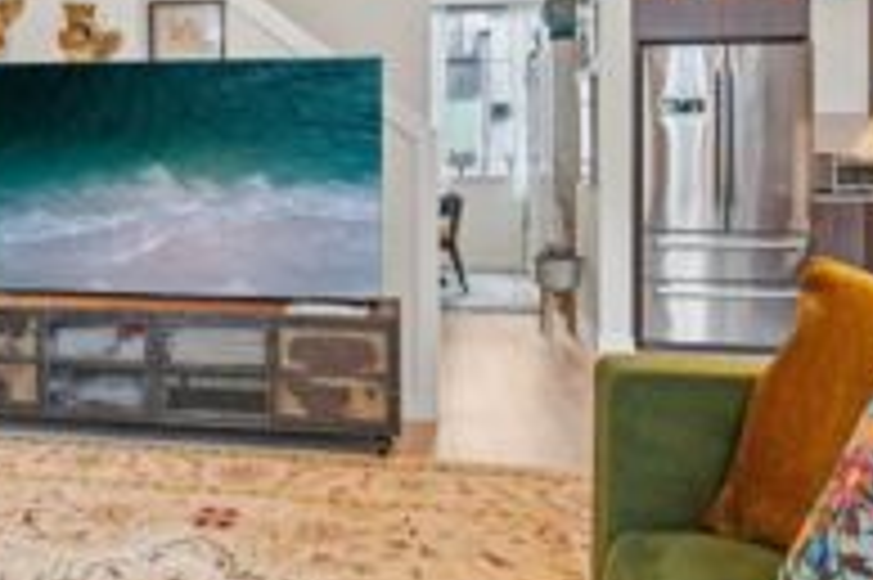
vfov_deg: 39.2
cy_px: 173
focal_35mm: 33
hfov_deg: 55.4
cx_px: 256
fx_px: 800
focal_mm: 16
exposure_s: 1/30
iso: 1600
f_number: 8
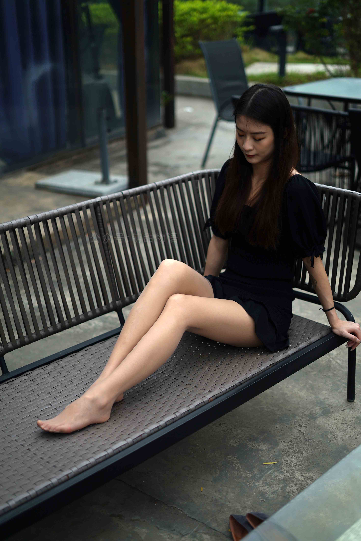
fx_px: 751
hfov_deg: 27.0
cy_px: 270
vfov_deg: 39.6
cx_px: 180
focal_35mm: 50
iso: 64
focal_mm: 50
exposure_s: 1/1600
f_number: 1.8
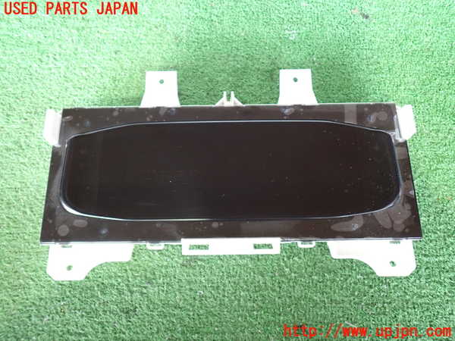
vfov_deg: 49.7
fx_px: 368
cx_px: 228
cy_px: 170
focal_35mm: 28
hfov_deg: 63.4
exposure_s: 1/30
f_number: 2.2
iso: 640
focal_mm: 5.05
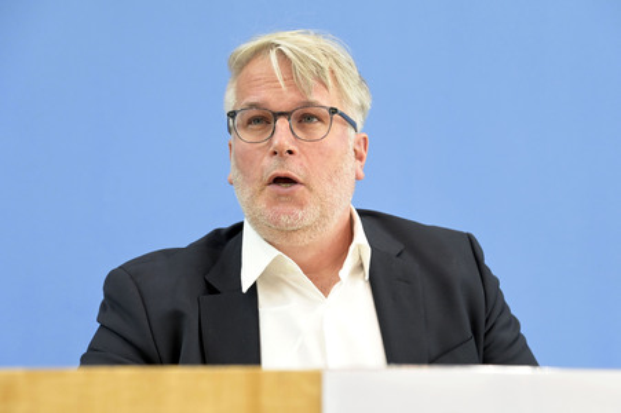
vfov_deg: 16.6
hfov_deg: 24.8
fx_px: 1413
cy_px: 206
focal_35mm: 82
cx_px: 310
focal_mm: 82
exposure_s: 1/640
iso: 4000
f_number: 4.5
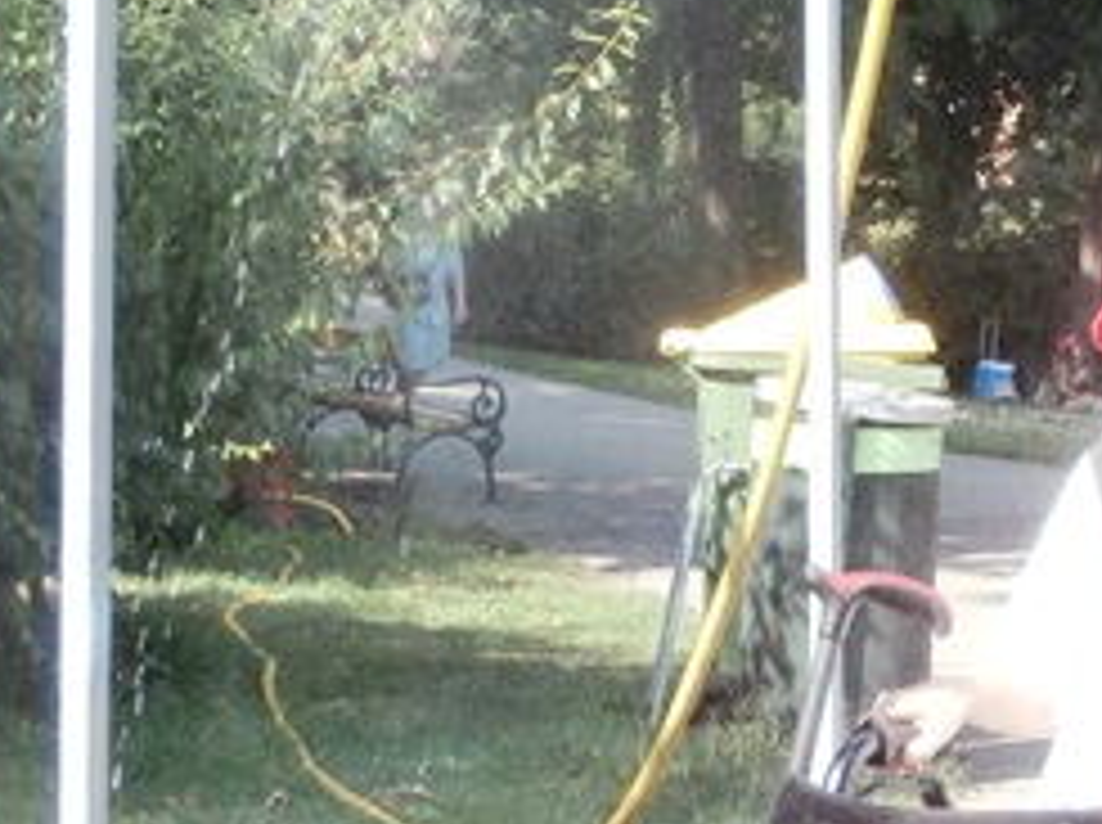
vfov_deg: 12.0
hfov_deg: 15.9
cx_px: 868
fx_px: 3910
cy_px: 360
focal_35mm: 123
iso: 100
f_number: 4.2
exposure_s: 1/160
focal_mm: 8.29
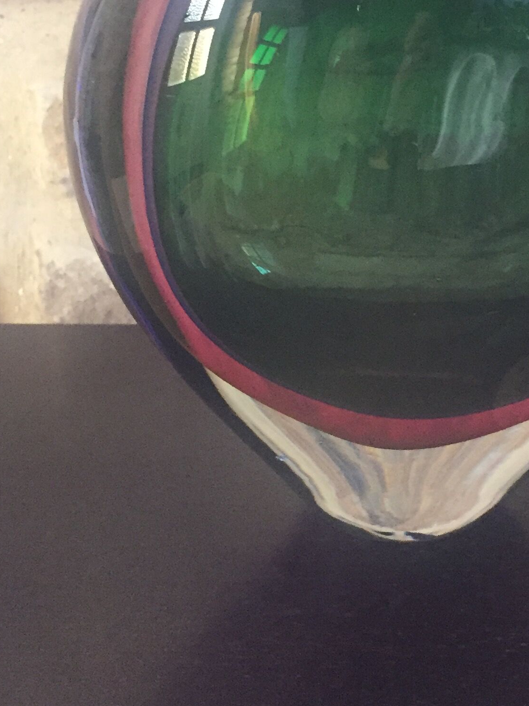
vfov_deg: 30.1
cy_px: 252
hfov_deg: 22.7
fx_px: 1304
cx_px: 404
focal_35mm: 64
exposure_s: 1/25
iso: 250
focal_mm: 4.15
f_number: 2.2
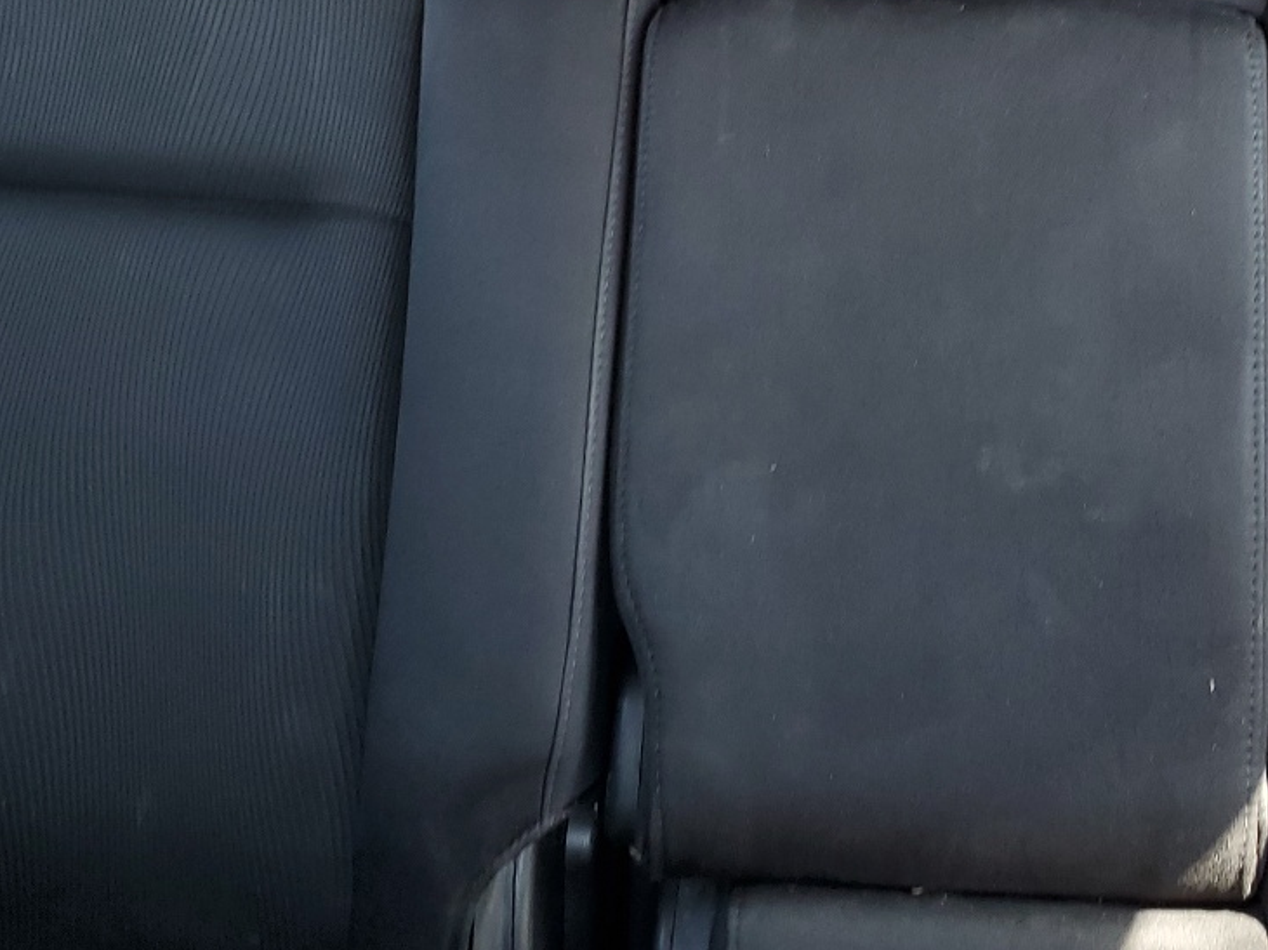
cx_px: 853
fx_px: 2087
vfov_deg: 25.4
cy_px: 241
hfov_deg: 33.5
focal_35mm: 57
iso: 56
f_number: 1.5
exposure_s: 1/60.2
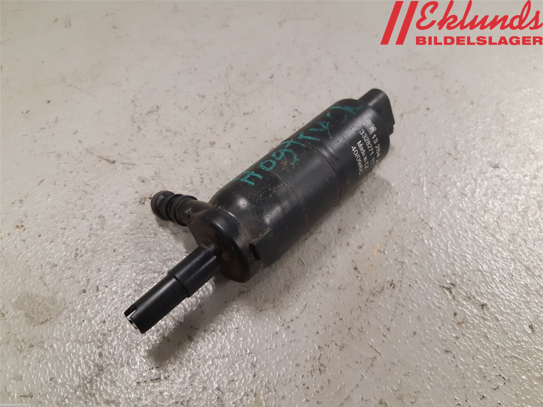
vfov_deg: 53.1
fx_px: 408
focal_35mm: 26
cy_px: 204
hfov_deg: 67.3
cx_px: 272
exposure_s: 1/50
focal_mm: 3.93
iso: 160
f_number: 1.7
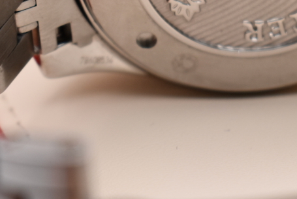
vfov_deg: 7.0
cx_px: 243
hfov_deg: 10.6
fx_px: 1601
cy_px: -78
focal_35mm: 194
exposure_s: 1/125
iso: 400
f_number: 6.3
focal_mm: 46
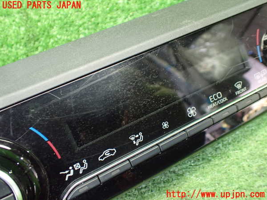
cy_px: 100
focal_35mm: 30
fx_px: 231
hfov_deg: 60.0
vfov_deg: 46.8
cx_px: 134
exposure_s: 1/30
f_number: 2.3
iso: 800
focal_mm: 5.4
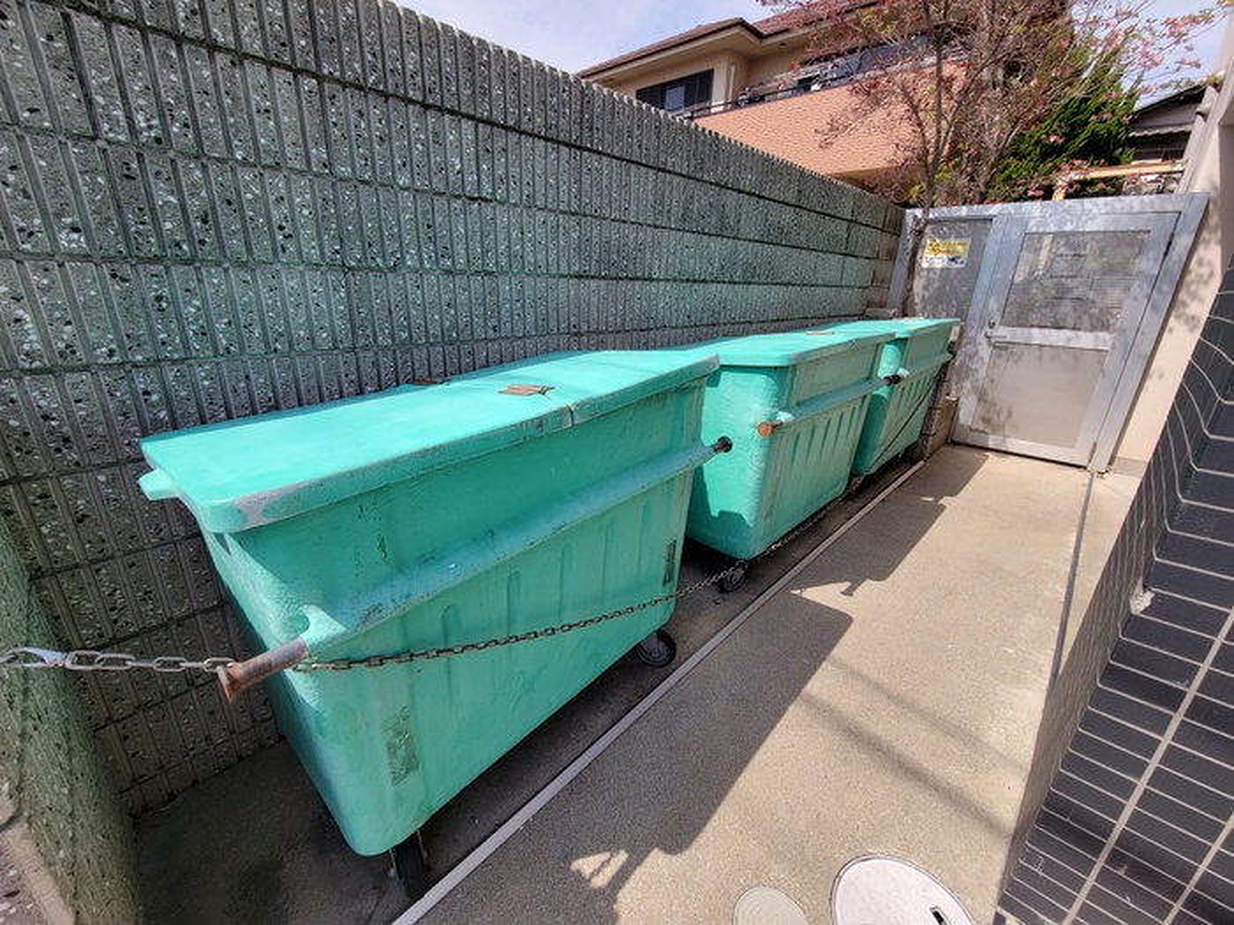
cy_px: 462
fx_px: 463
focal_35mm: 13
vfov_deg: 89.9
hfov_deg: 106.2
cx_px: 617
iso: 50
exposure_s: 1/1055
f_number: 2.2
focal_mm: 2.2
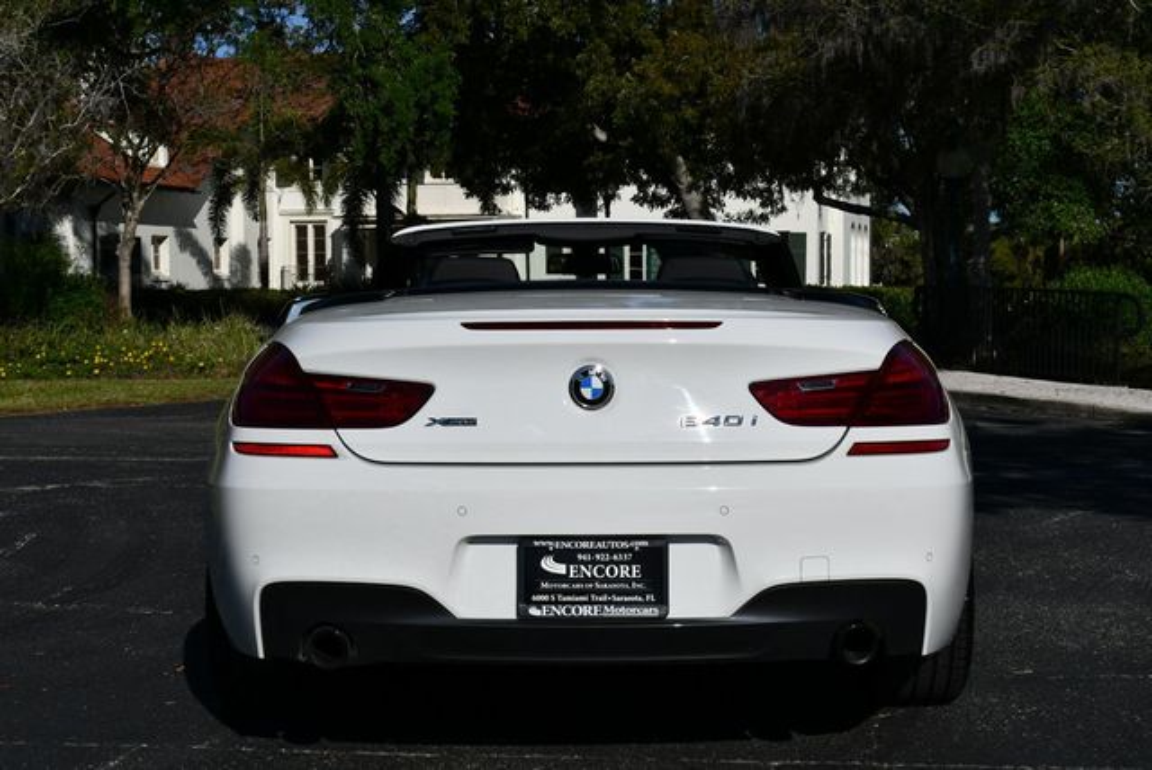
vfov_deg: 21.3
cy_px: 385
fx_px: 2050
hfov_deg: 31.4
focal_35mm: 64
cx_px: 576
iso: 100
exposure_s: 1/400
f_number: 10
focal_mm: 32
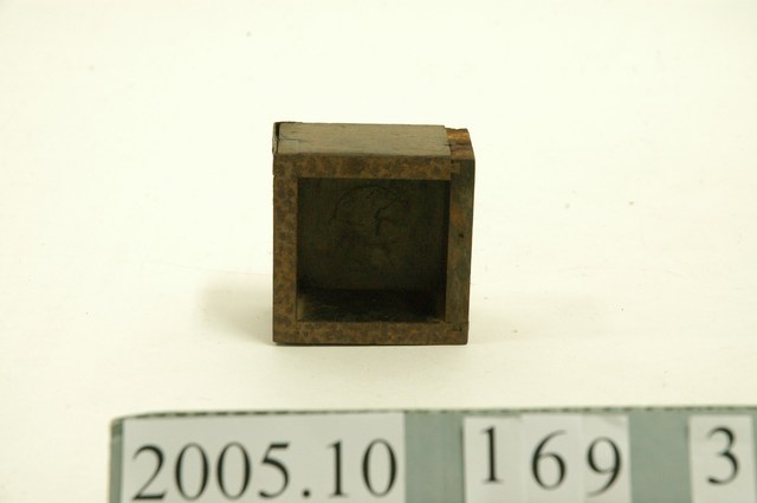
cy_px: 252
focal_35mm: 105
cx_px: 378
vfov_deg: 13.0
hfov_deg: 19.5
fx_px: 2205
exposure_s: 1/15
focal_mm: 70
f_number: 8
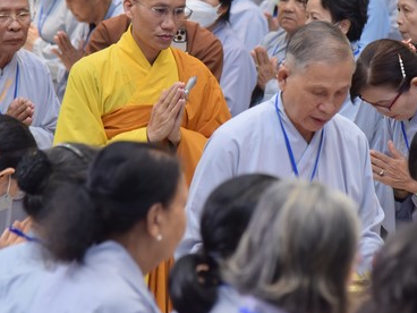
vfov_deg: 7.3
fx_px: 2457
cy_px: 86
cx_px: 201
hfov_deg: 9.7
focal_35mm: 204
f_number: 4.5
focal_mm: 120
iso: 1250
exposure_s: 1/125
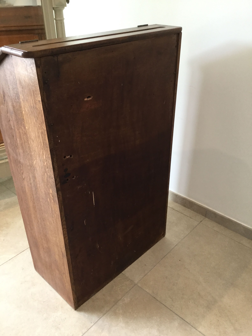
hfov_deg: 45.4
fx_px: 301
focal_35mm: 31
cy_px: 168
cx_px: 126
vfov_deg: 58.4
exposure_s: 1/33
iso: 100
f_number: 2.4
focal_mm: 3.3
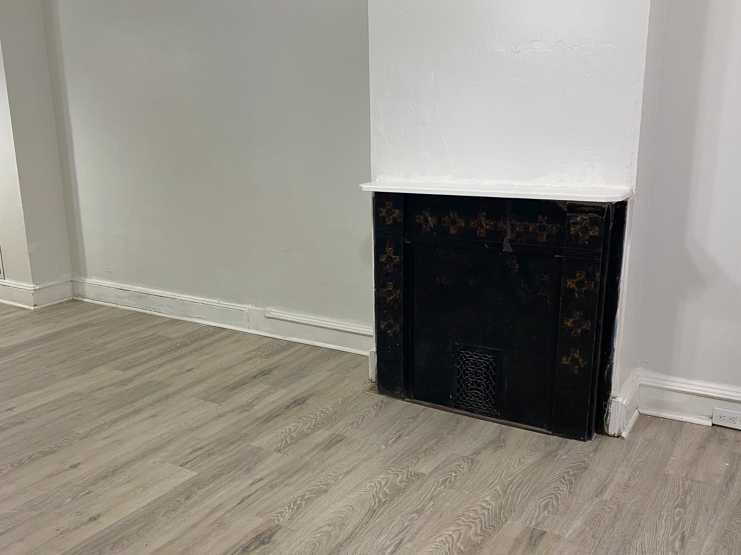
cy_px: 299
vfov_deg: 42.9
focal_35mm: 33
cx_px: 360
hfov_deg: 55.4
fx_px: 706
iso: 100
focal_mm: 4.25
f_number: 1.8
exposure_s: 1/60
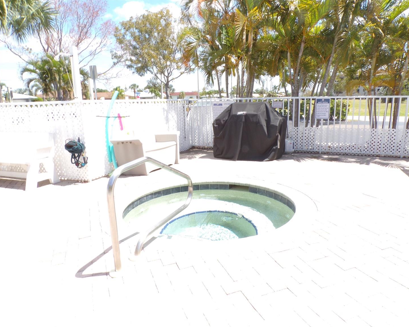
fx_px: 315
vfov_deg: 54.9
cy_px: 160
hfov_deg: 66.0
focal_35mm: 26
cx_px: 216
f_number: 8
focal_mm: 4.3
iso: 80
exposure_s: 1/60
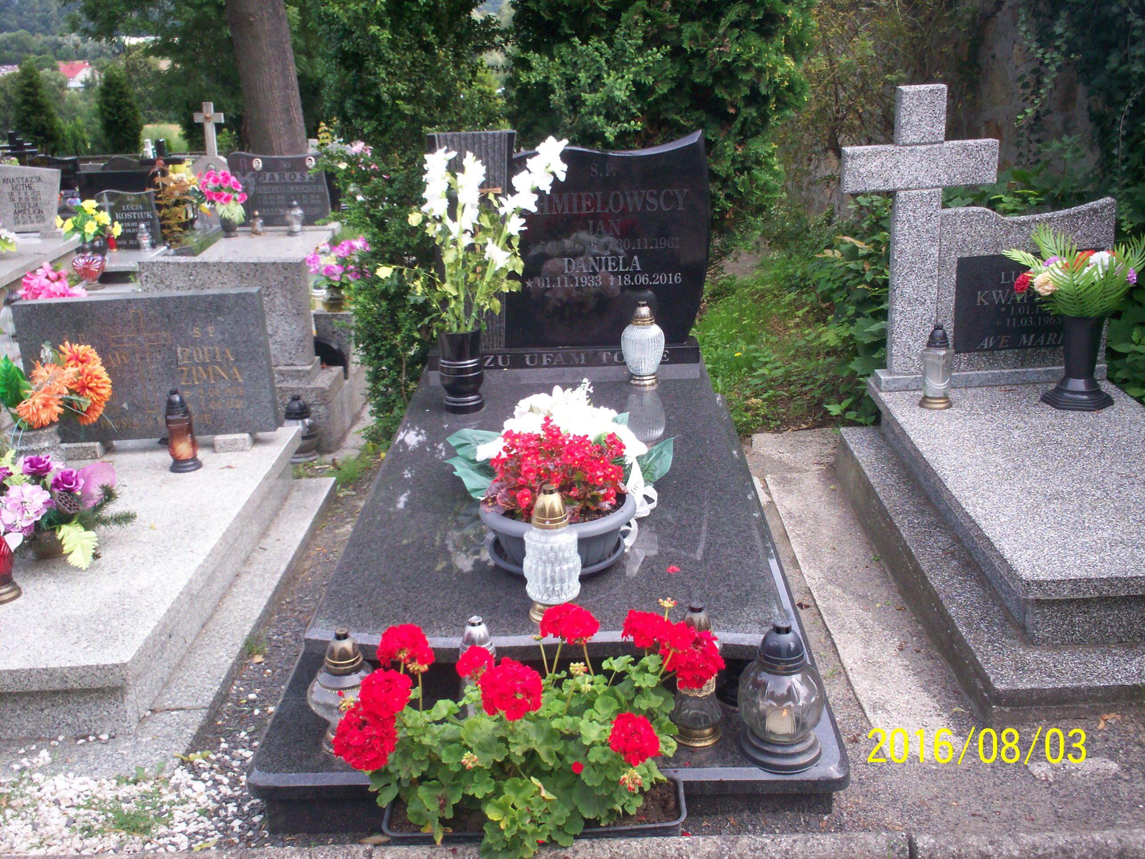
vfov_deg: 39.7
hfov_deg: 51.4
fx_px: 1191
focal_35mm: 36
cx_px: 572
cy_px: 430
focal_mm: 6
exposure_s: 1/152
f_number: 4.5
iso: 100
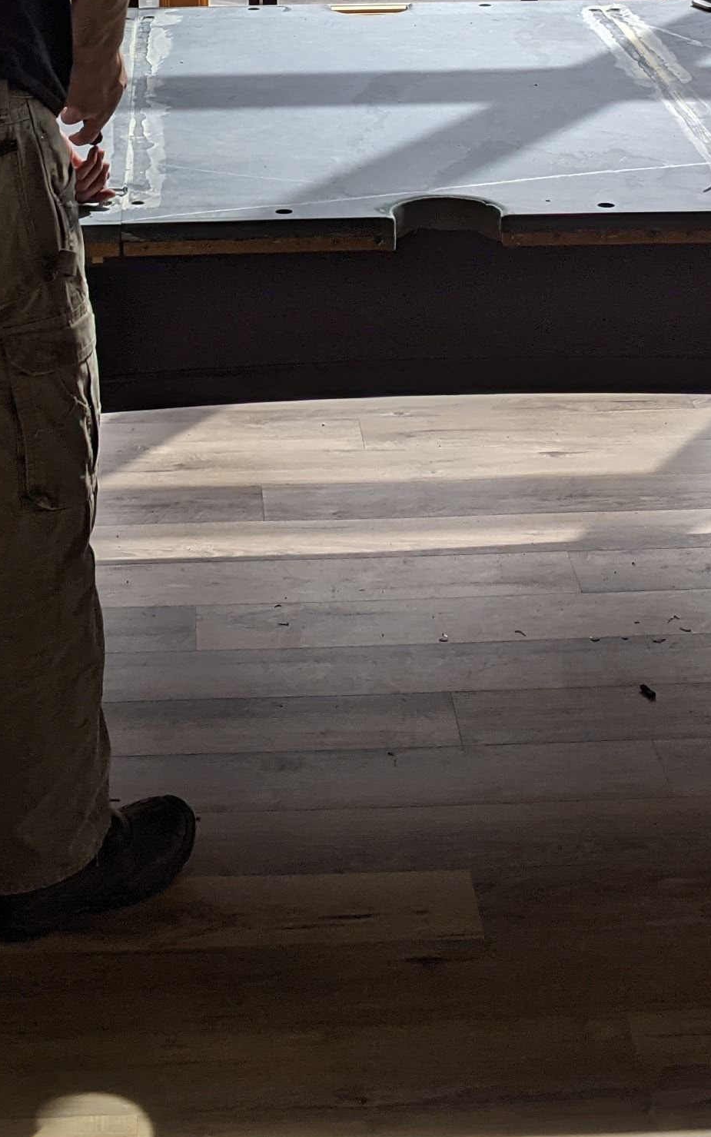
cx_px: 312
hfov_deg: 16.7
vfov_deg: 25.1
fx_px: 2417
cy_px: -15
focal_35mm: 78
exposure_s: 1/1957
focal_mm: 4.44
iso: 52
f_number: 1.8
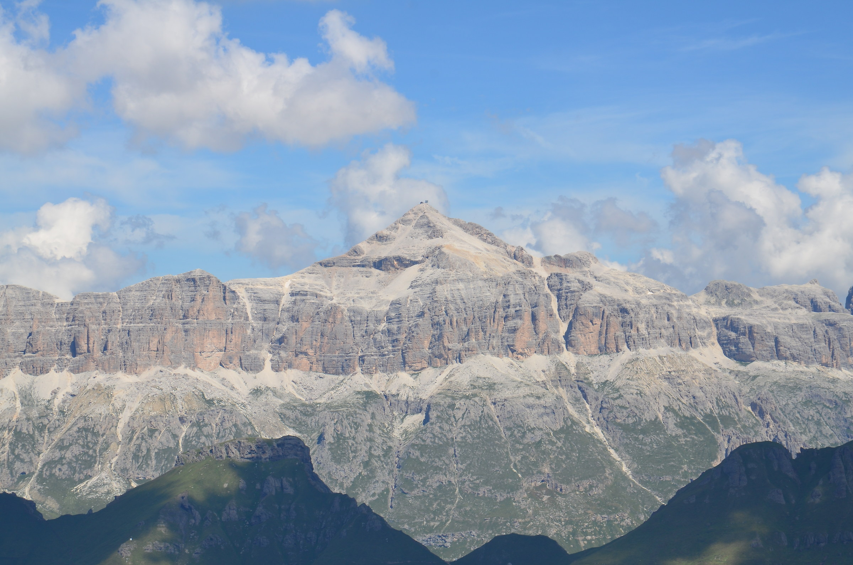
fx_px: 2482
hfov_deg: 19.5
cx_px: 426
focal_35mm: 105
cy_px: 282
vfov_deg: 13.0
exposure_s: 1/180
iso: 100
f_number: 11
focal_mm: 70
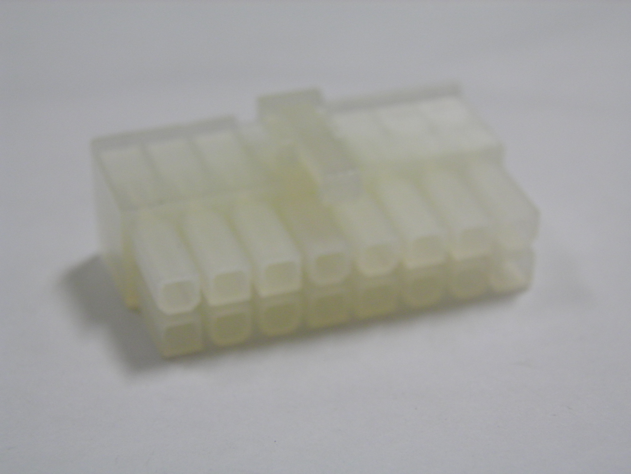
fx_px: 1531
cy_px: 237
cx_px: 316
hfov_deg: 23.3
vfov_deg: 17.6
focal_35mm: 84
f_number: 3.9
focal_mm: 15.2
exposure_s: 1/40
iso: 200
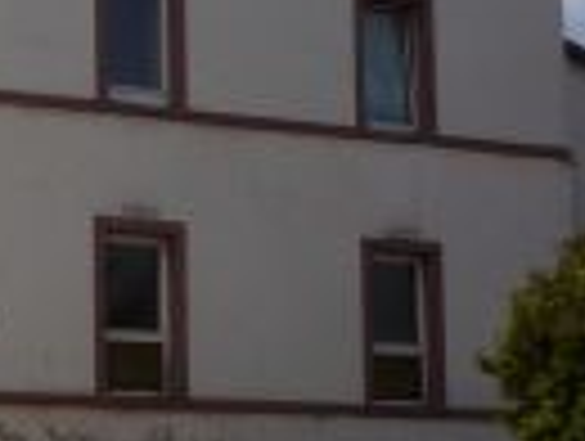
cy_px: 216
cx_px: -346
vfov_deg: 12.6
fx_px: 1998
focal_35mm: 118
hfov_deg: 15.2
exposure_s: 1/640
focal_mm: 5.2
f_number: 5.6
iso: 100
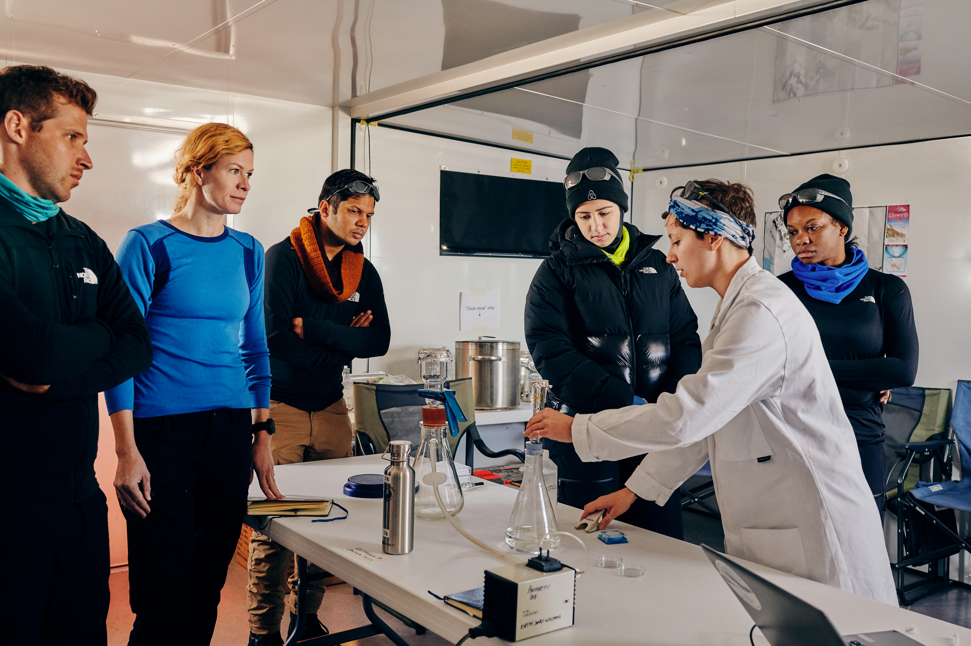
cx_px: 486
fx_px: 943
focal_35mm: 35
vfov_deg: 37.8
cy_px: 323
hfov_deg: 54.5
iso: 800
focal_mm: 35
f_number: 4.5
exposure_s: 1/100
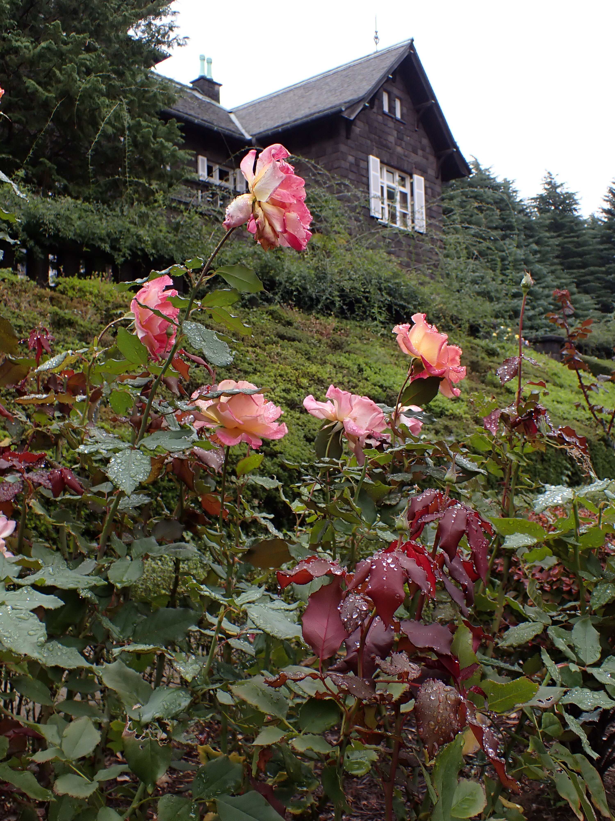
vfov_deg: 60.0
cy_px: 410
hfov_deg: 46.8
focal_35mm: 30
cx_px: 308
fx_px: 711
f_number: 3.2
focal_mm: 5.4
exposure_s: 1/200
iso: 100
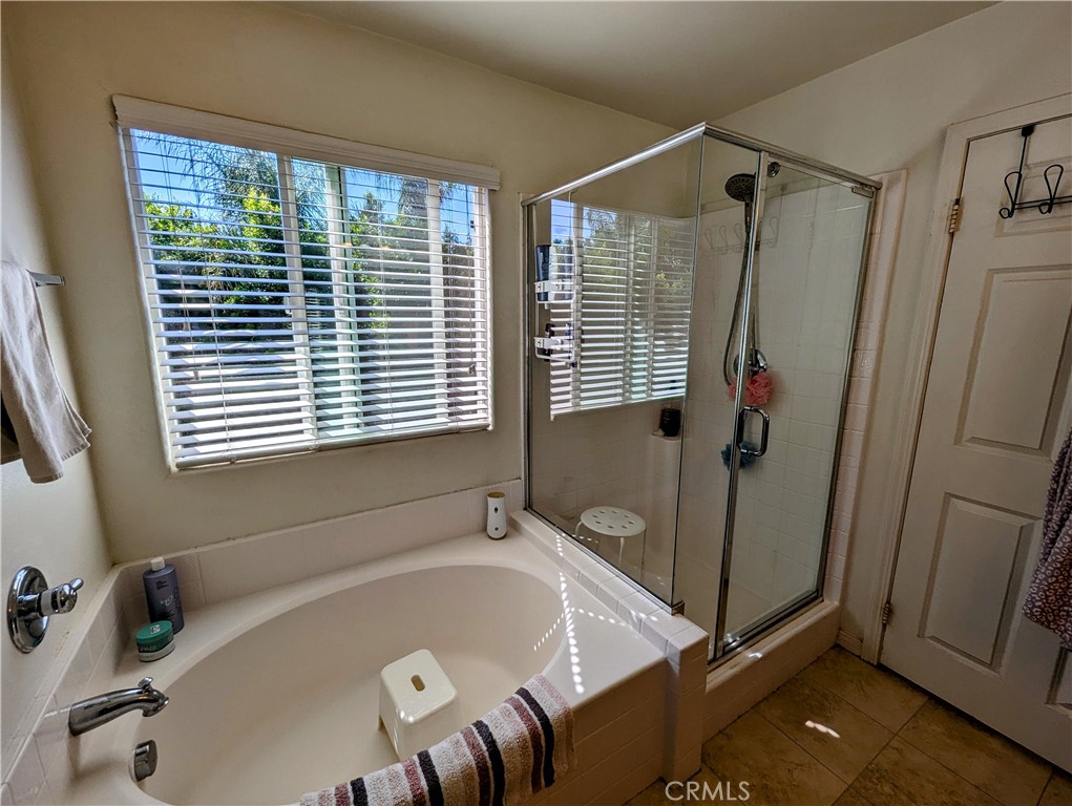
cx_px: 536
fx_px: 403
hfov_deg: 106.1
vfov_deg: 90.0
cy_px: 403
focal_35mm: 13
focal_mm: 1.95
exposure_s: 1/887
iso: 46
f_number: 2.2
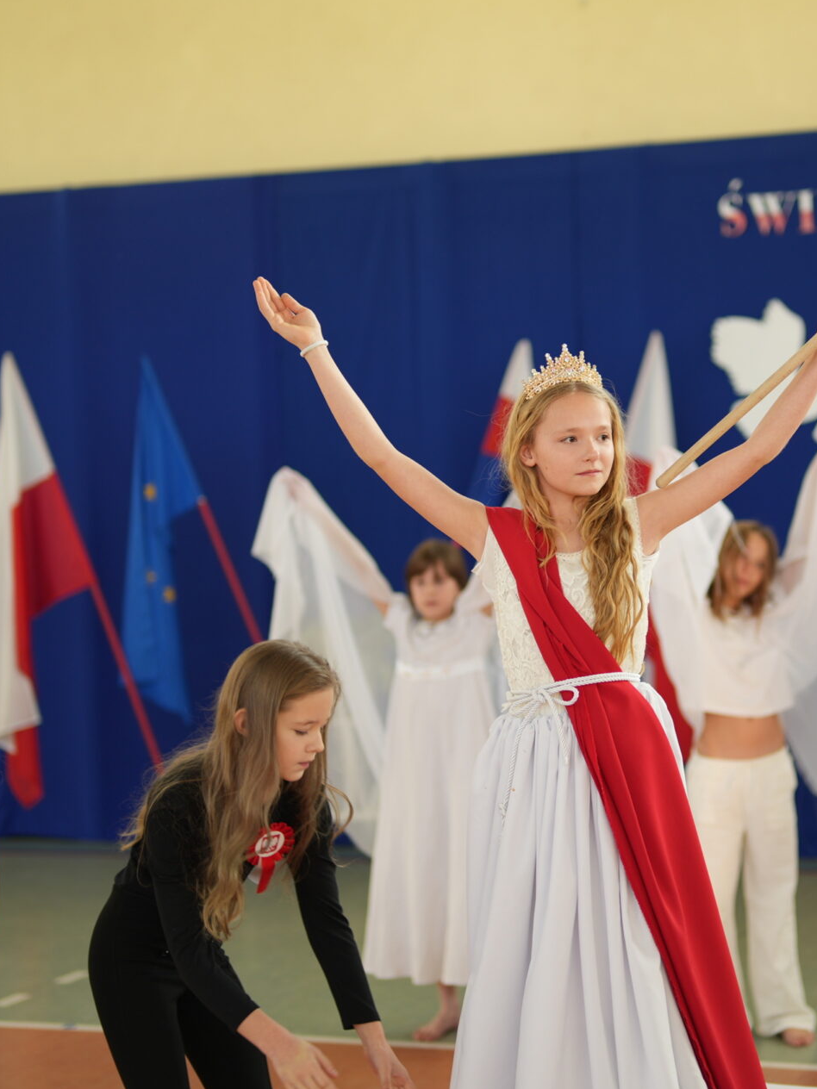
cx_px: 626
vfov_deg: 26.7
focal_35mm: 73
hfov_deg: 20.0
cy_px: 541
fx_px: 2297
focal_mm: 50
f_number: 1.4
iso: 100
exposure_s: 1/200
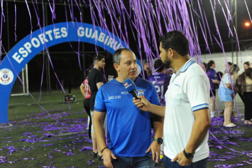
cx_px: 126
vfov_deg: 27.0
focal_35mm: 50
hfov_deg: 39.6
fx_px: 350
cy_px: 84
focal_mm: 50
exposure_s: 1/250
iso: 5000
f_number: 3.2
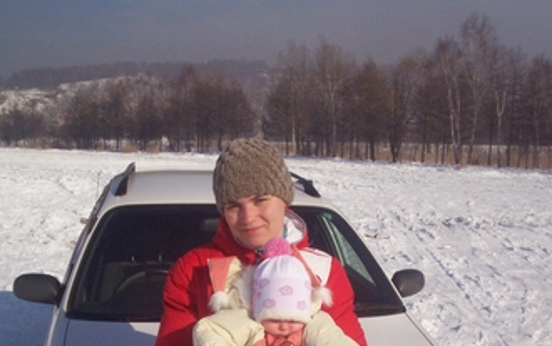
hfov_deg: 38.8
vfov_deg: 23.9
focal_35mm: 52
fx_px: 783
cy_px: 344
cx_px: 279
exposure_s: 1/1422
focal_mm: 5.9
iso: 100
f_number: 4.5
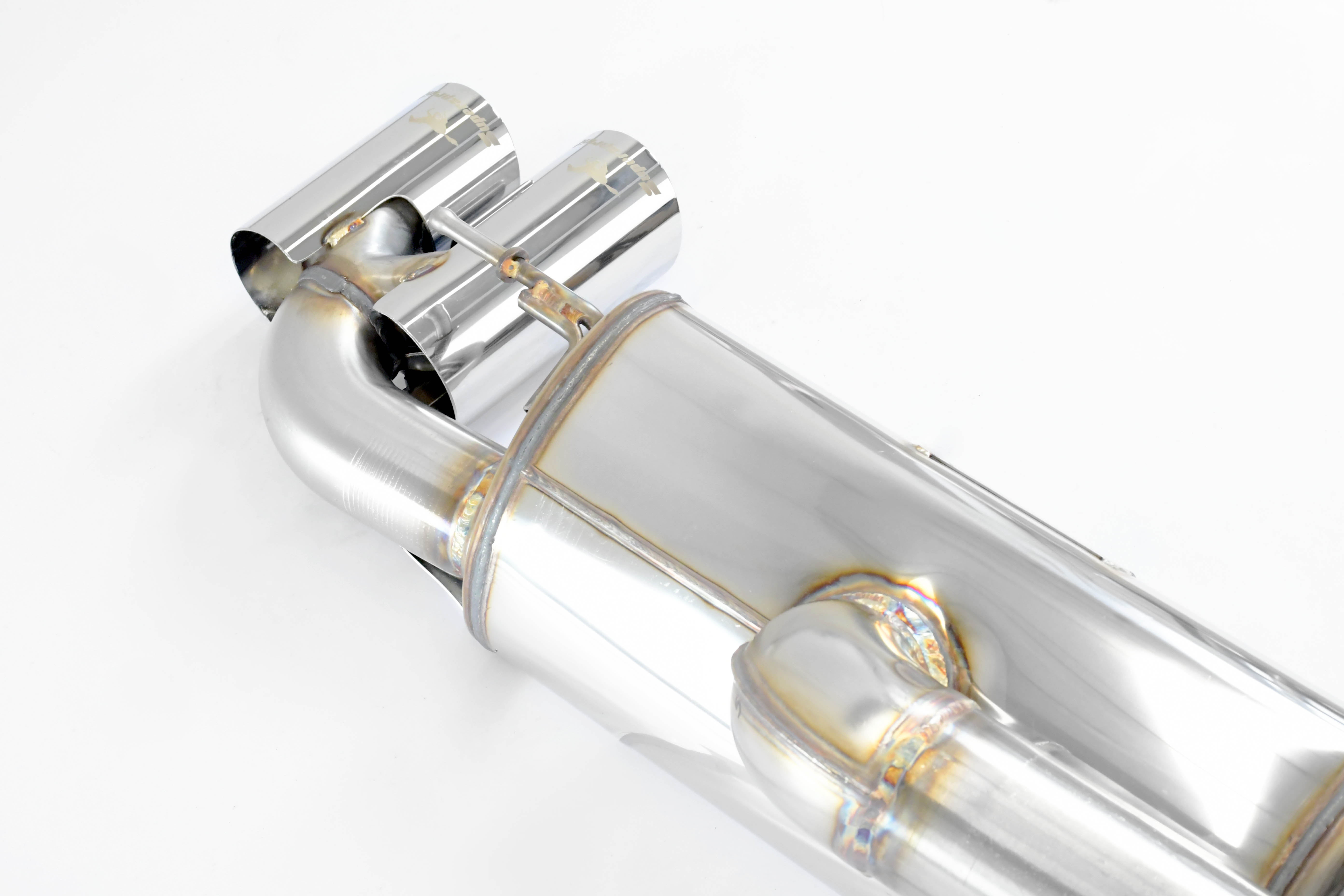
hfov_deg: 27.0
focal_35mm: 75
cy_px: 448
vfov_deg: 18.2
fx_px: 2800
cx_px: 672
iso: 4000
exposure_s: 1/200
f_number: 10
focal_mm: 50
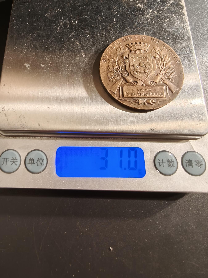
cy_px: 139
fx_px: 184
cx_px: 104
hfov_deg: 58.9
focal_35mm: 23
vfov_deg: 73.9
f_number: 2
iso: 250
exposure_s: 1/50
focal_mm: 2.32
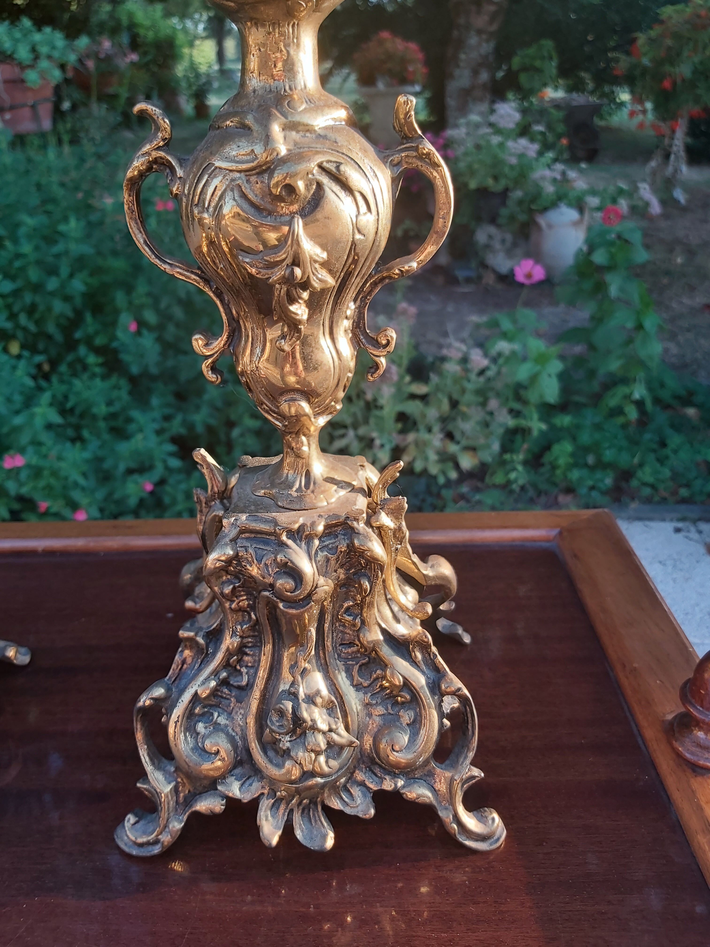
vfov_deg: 67.3
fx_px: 711
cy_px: 474
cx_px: 355
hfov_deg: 53.1
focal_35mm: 26
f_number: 1.7
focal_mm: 3.92
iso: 64
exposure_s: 1/166
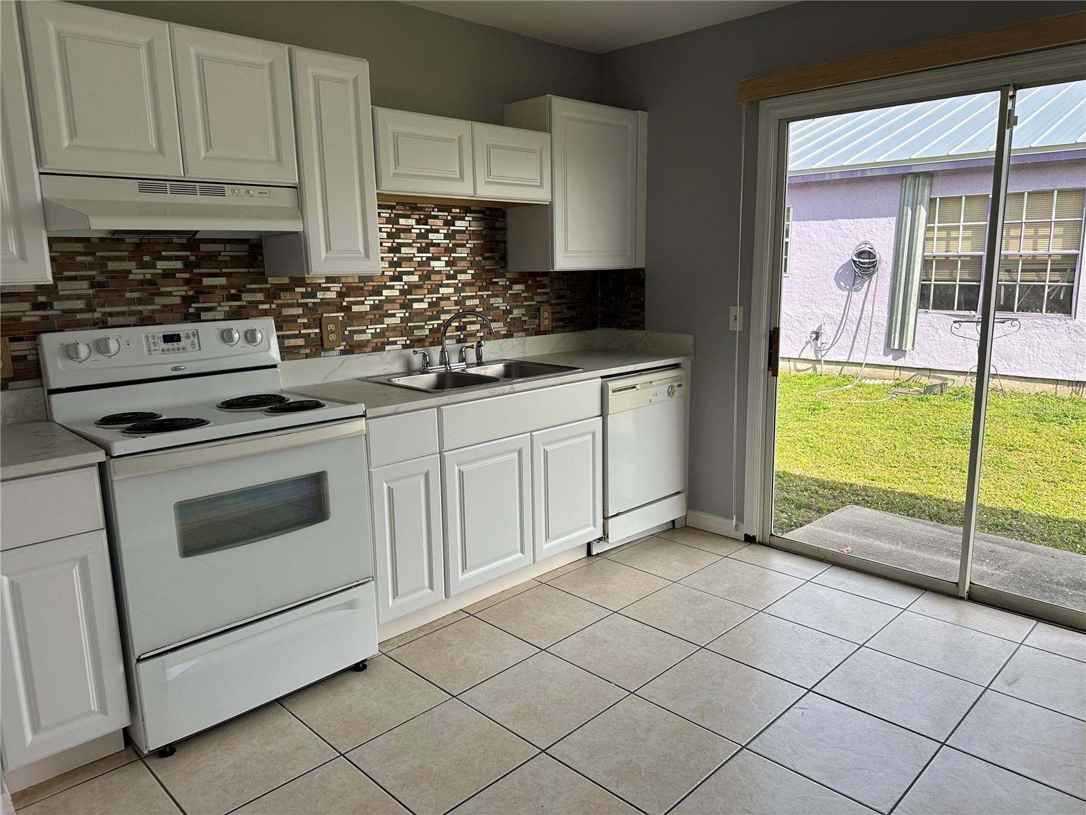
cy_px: 408
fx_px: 753
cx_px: 543
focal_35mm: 24
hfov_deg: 71.6
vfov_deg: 56.8
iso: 80
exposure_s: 1/590
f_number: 1.78
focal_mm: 6.86
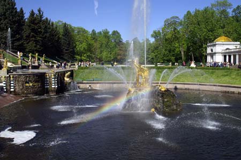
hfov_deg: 53.2
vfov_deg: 36.8
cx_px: 120
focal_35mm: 36
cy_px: 80
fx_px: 241
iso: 100
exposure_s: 1/500
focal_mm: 24
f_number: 8
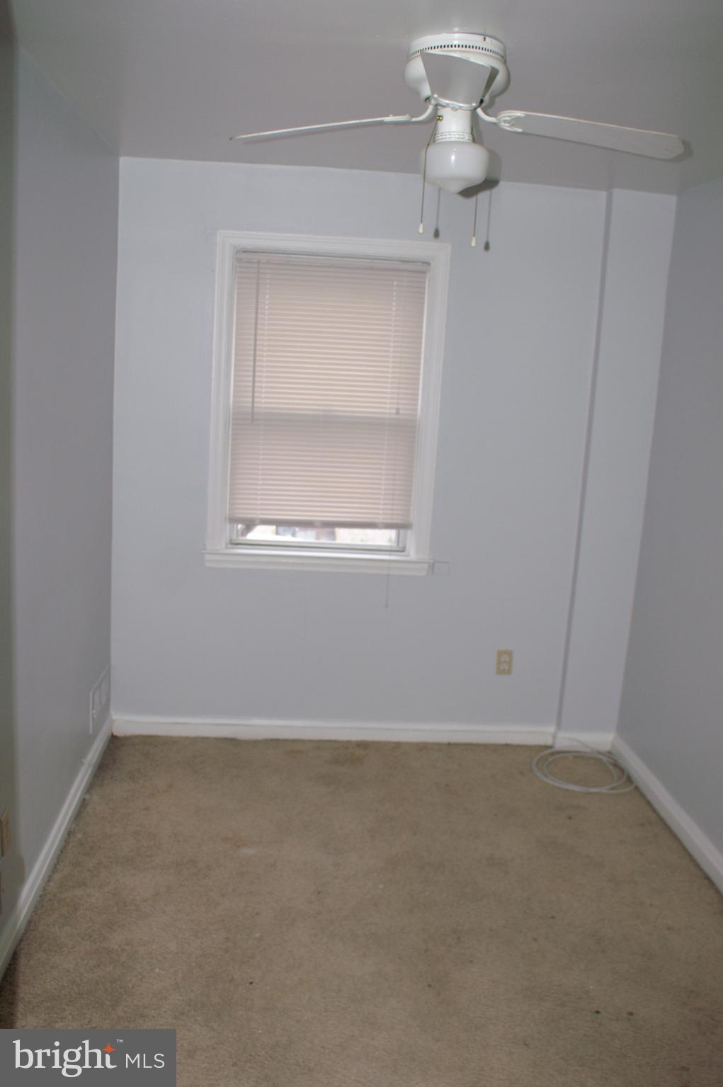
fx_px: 905
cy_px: 544
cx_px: 362
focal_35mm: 30
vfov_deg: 62.0
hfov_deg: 43.5
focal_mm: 20
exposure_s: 1/60
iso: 400
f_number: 4
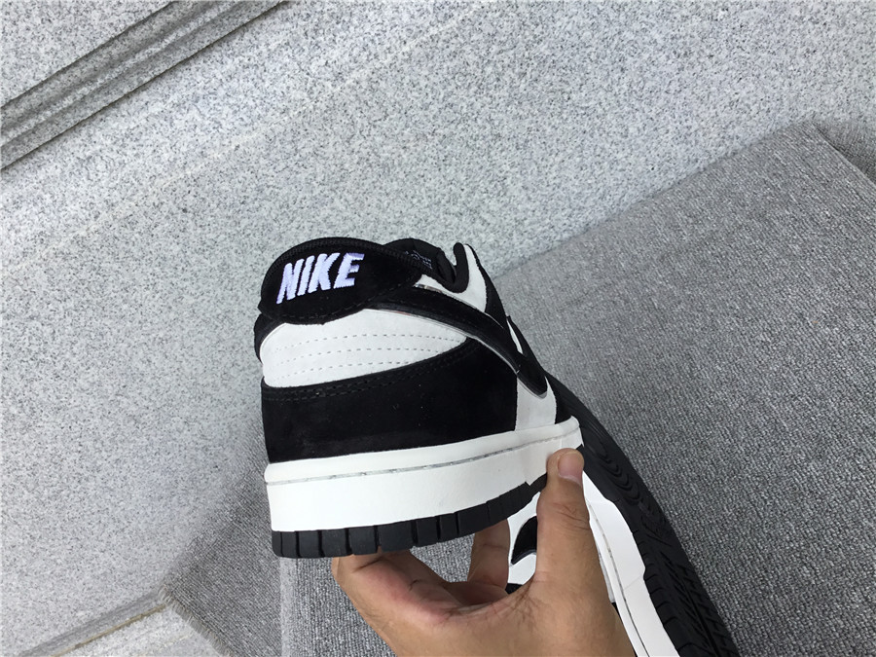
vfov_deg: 45.4
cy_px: 328
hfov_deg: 58.4
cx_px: 438
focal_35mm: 31
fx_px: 784
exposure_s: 1/409
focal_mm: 3.3
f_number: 2.4
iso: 25
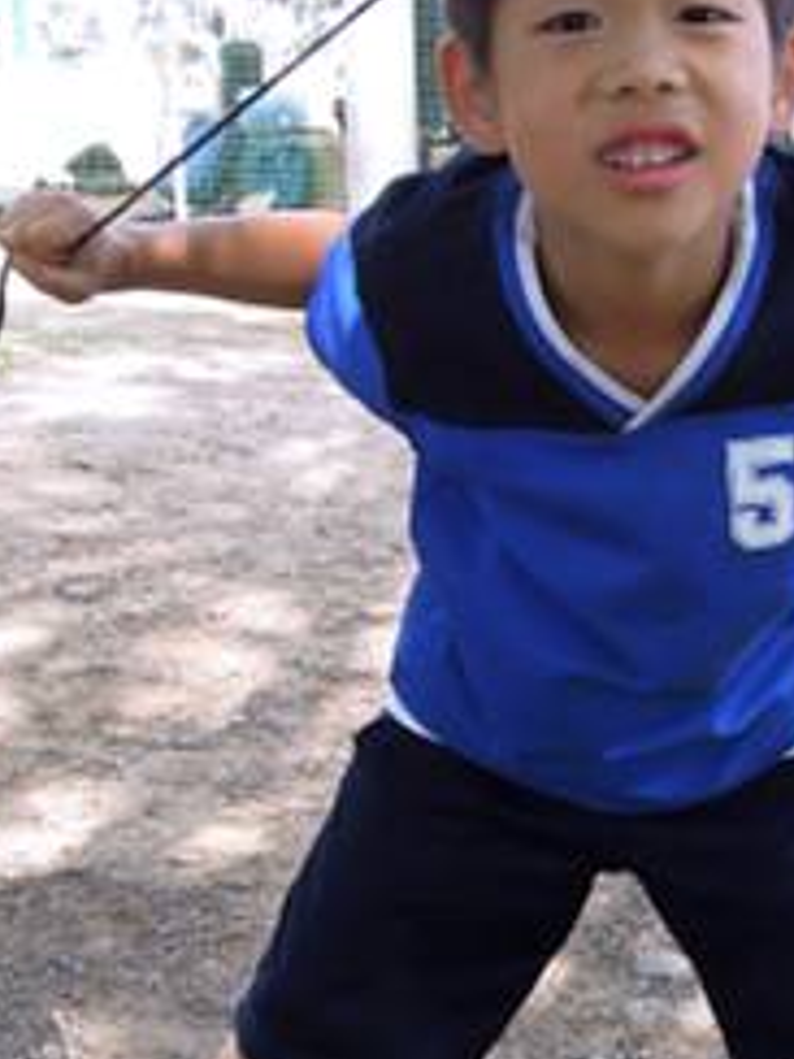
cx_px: 638
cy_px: 677
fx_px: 1927
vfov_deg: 30.6
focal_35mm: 63
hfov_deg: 23.0
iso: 160
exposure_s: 1/500
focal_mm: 4.3
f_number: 2.8
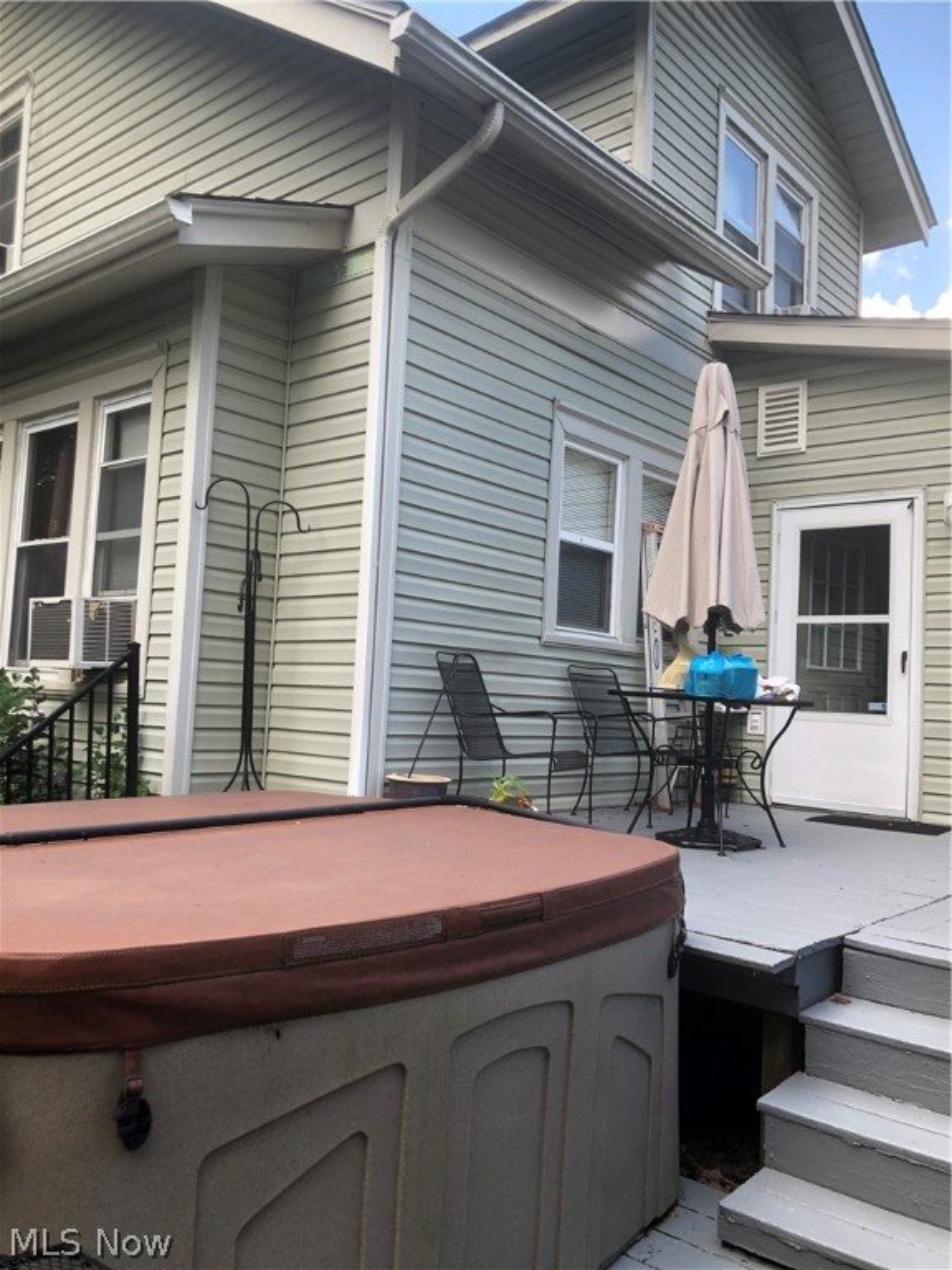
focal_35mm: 28
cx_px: 476
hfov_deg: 49.7
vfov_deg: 63.4
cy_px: 635
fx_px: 1027
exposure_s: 1/179
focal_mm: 3.99
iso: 20
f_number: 1.8
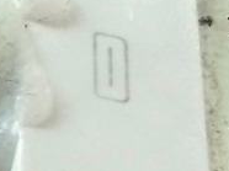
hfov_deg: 8.0
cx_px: -373
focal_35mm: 225
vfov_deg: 6.6
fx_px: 1487
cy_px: 124
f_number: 2.2
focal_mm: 4.15
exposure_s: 1/30
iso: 64
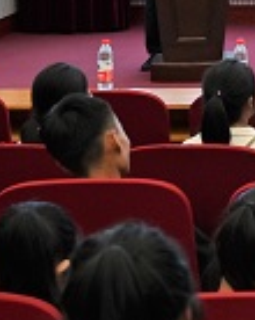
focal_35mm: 176
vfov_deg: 10.7
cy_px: -109
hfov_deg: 8.0
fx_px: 1664
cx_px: 635
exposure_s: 1/125
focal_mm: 43
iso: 800
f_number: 5.6
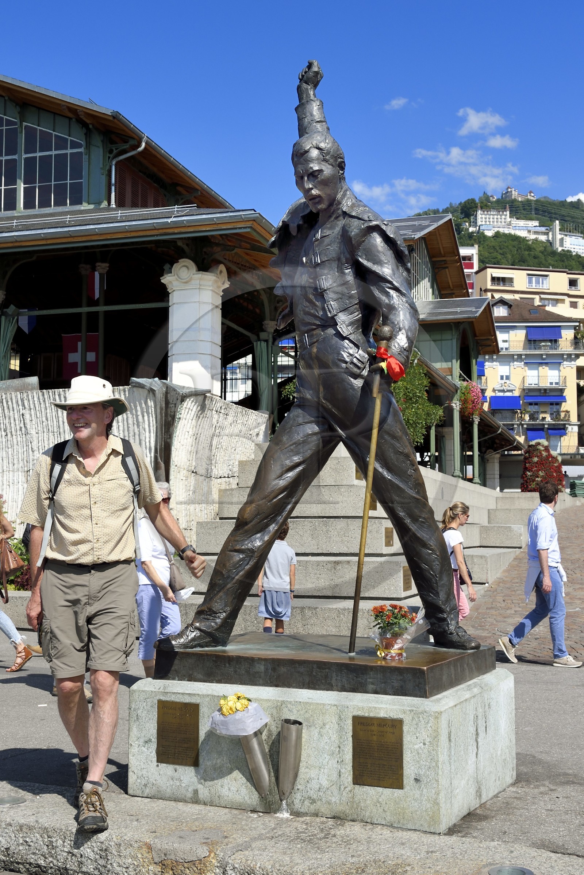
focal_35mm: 38
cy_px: 438
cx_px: 292
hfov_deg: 35.1
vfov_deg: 50.7
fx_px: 925
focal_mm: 38
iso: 200
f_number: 11
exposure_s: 1/400
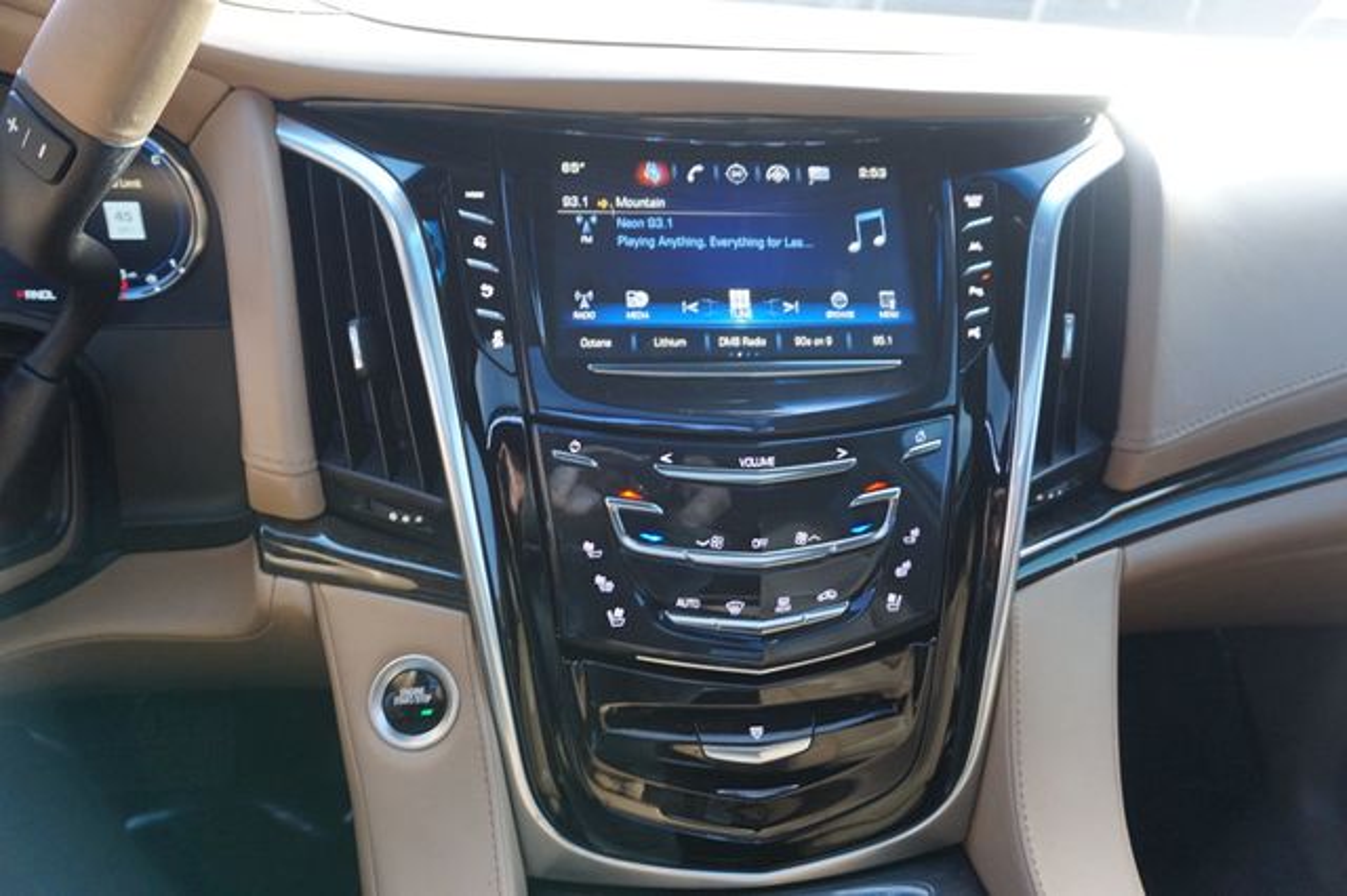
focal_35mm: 24
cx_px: 674
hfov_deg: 73.8
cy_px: 448
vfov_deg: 53.1
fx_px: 897
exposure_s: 1/60
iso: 400
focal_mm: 16
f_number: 4
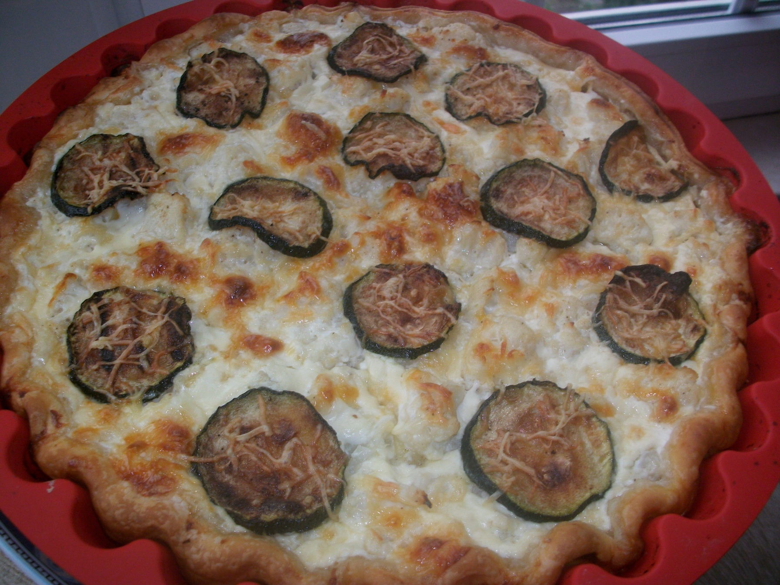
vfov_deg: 45.4
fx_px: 698
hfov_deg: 58.4
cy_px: 292
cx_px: 390
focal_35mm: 31
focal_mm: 5.7
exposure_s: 1/40
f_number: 2.9
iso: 125
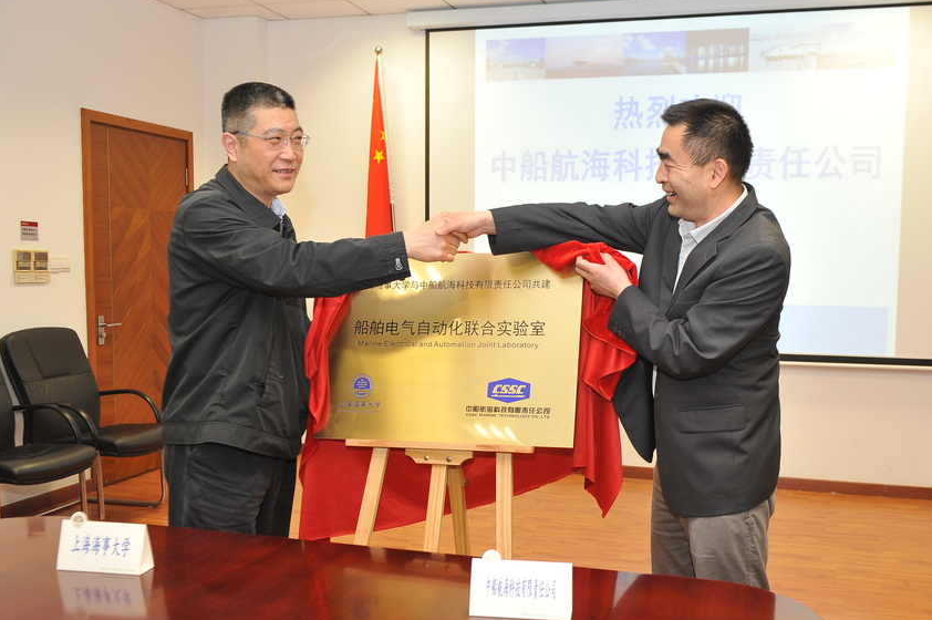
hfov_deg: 50.6
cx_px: 516
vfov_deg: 34.9
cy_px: 355
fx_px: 983
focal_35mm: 38
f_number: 5.6
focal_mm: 32
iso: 1250
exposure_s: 1/125
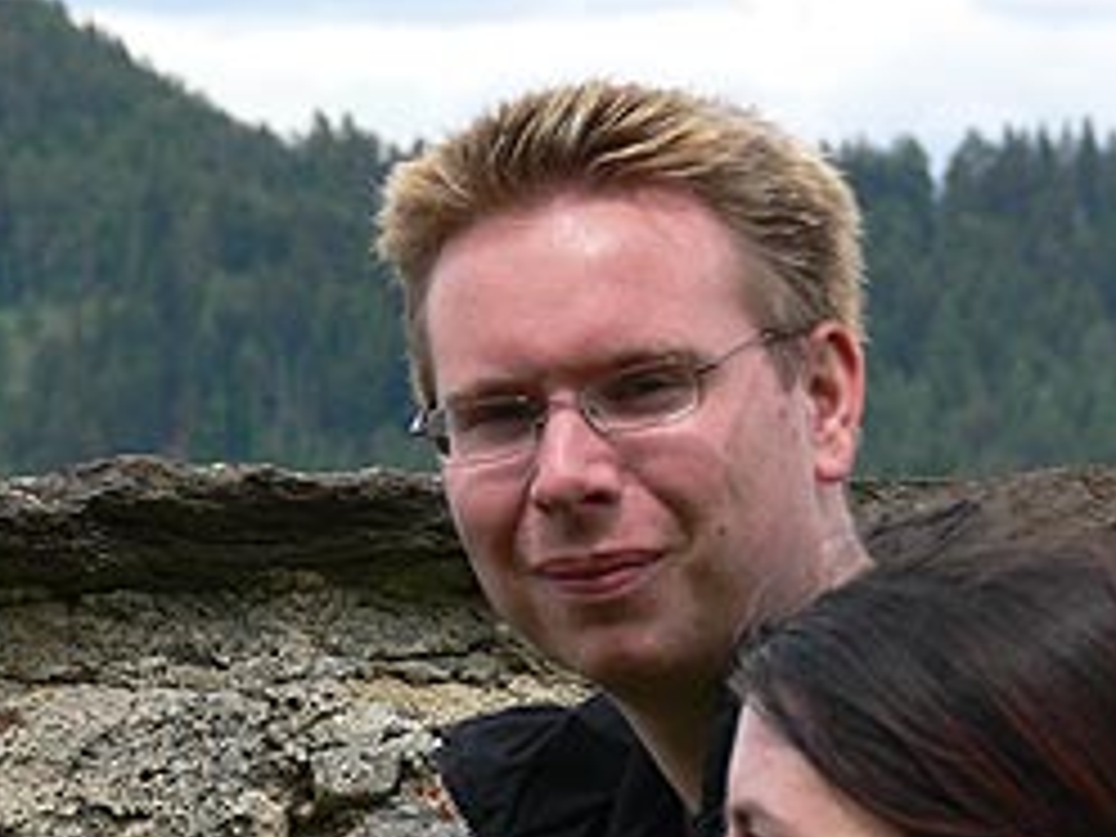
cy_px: 806
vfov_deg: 4.3
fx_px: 11219
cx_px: 369
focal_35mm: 348
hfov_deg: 5.7
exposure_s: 1/500
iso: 100
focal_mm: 38.1
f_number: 4.5
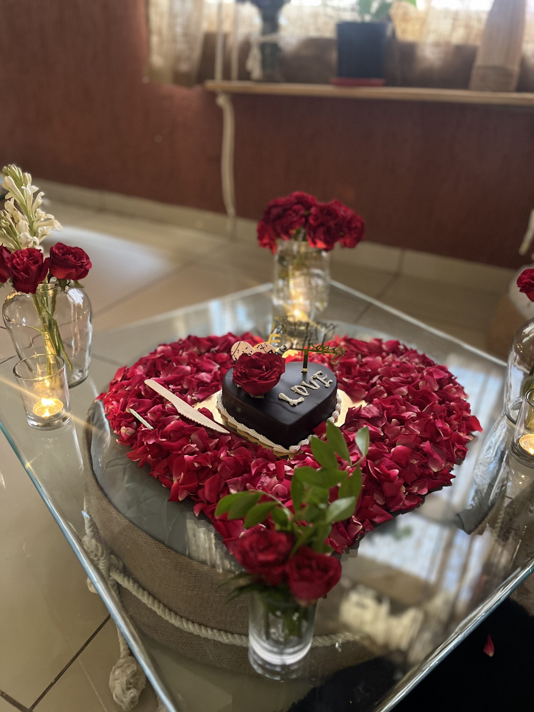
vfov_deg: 67.3
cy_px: 356
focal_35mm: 26
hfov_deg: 53.1
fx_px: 535
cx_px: 267
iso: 500
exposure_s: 1/25
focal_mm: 5.1
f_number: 1.6
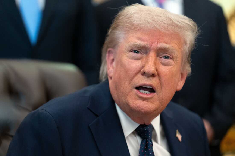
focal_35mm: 154
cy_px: 78
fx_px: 1005
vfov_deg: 8.9
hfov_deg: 13.3
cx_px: 118
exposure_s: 1/500
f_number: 2.8
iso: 5000
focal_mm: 154
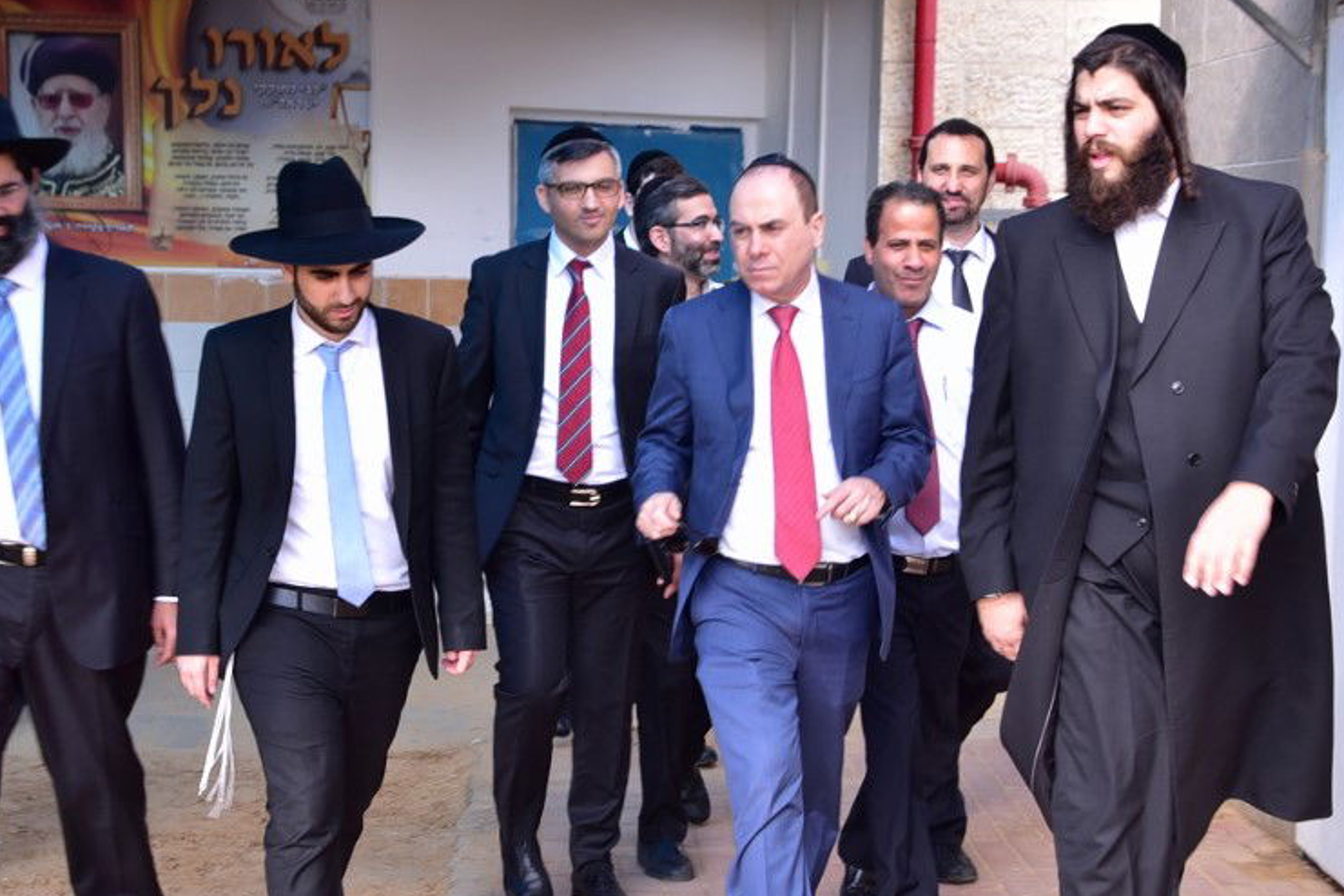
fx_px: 2837
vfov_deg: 17.9
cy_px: 618
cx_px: 718
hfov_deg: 26.6
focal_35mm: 76
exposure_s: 1/100
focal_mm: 44
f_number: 9
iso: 250
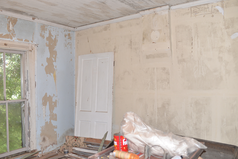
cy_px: 80
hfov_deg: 54.4
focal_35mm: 35
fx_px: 231
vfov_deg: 37.9
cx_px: 119
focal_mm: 35
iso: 800
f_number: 2.8
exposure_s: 1/60
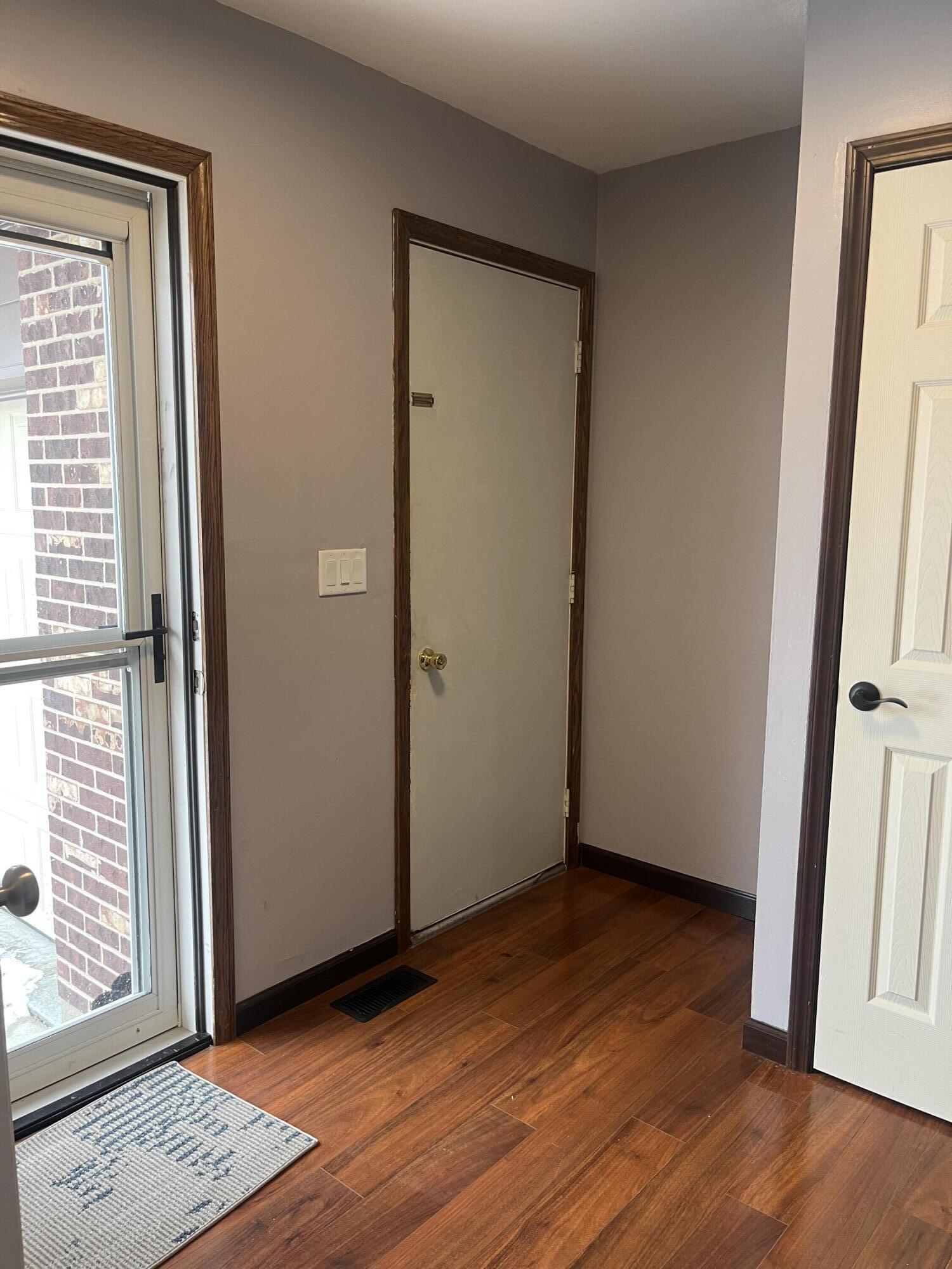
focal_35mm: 26
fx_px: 953
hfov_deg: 53.1
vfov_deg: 67.3
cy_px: 634
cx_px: 476
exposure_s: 1/60
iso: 80
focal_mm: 5.1
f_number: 1.6
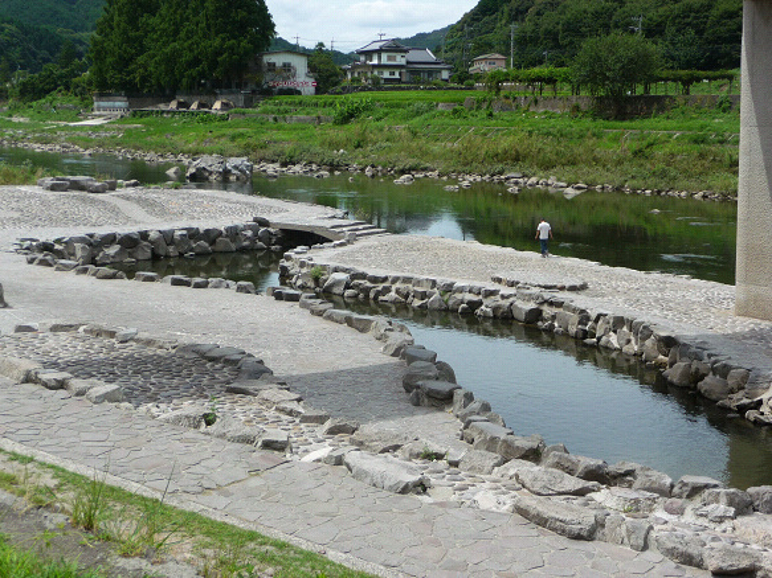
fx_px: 1226
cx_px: 386
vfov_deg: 26.6
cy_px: 289
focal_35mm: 55
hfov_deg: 34.9
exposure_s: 1/640
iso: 100
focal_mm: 9.3
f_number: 4.3
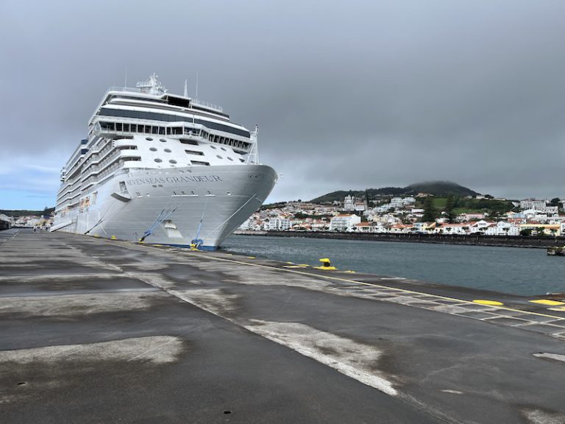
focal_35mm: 26
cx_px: 282
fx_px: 424
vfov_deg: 53.1
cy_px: 212
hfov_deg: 67.3
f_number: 1.6
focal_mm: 5.1
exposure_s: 1/2571
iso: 50
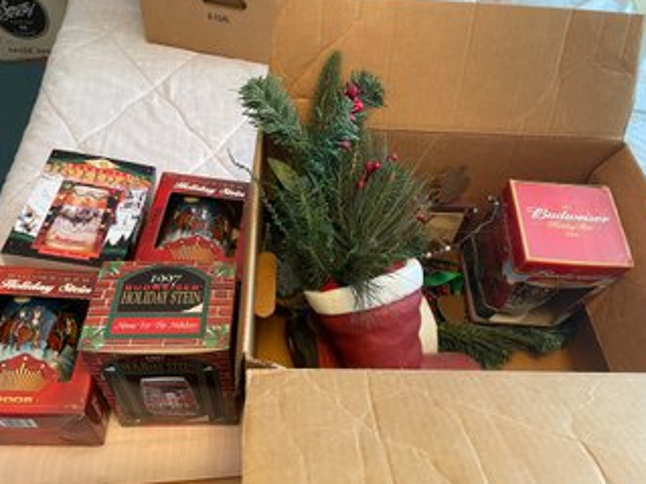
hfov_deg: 63.4
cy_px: 254
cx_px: 309
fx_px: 522
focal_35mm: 28
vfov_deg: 49.7
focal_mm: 4.2
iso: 160
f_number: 1.6
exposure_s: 1/60
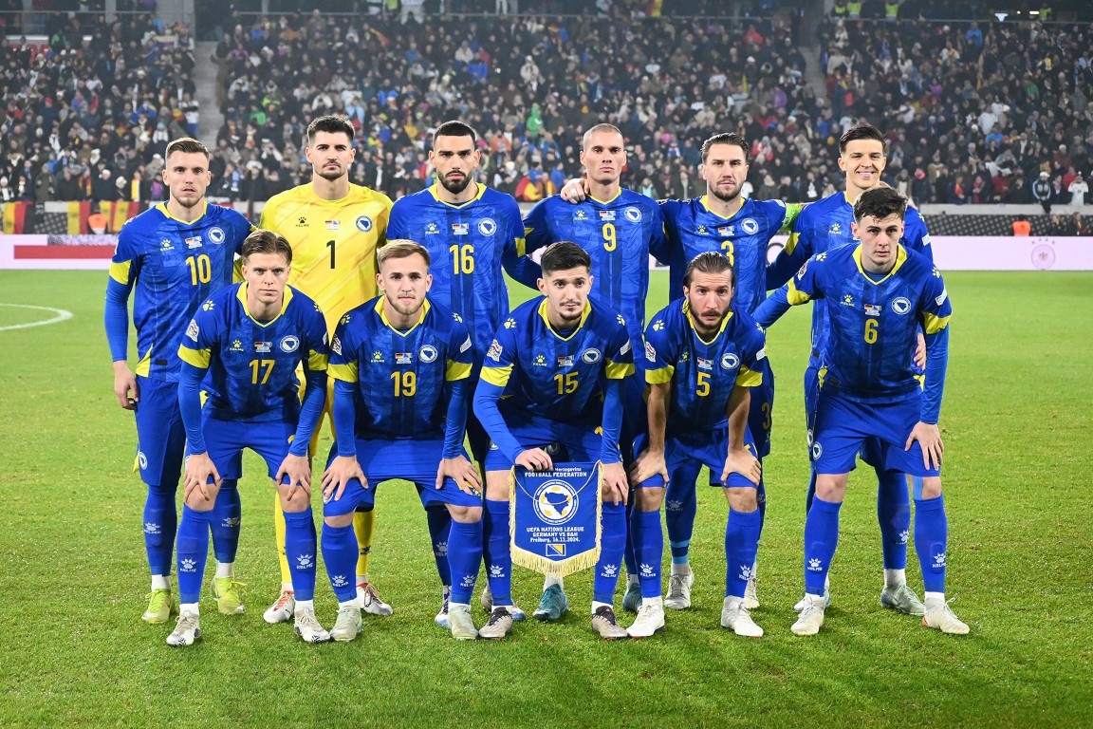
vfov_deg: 16.6
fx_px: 2505
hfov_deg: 24.6
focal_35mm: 82
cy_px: 364
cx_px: 546
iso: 6400
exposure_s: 1/1600
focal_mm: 55
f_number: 4
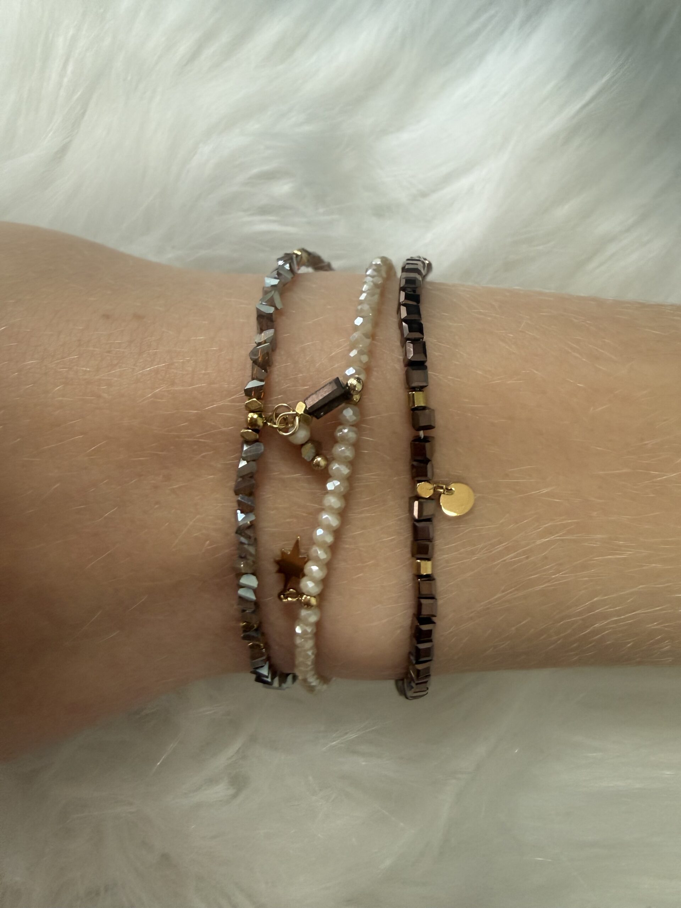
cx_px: 340
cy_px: 454
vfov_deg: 71.6
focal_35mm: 24
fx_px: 630
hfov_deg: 56.8
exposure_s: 1/100
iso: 250
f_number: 2.2
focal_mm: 2.22
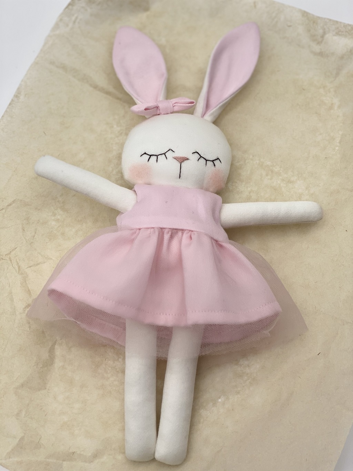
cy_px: 236
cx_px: 176
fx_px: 707
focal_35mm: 52
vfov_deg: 36.8
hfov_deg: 28.0
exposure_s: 1/516
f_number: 2
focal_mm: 6
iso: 20
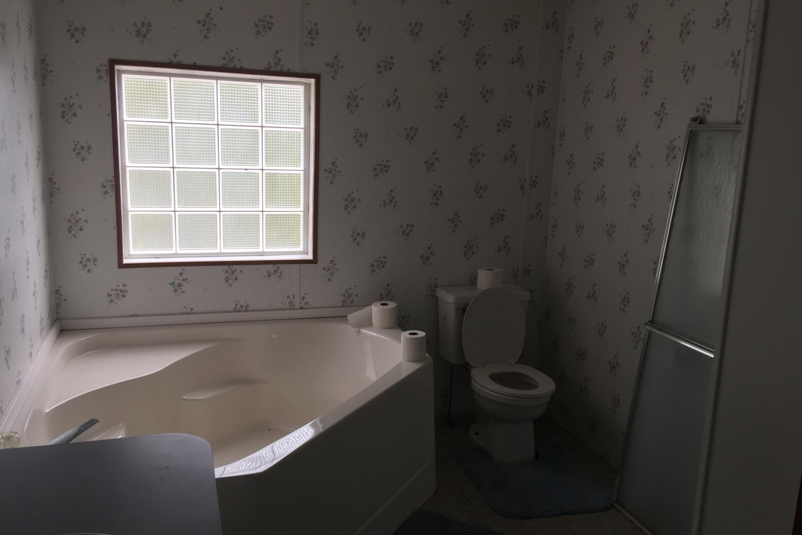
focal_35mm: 31
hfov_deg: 60.3
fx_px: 691
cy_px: 276
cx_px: 400
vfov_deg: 42.3
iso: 40
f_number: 2.2
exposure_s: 1/60
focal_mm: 4.15
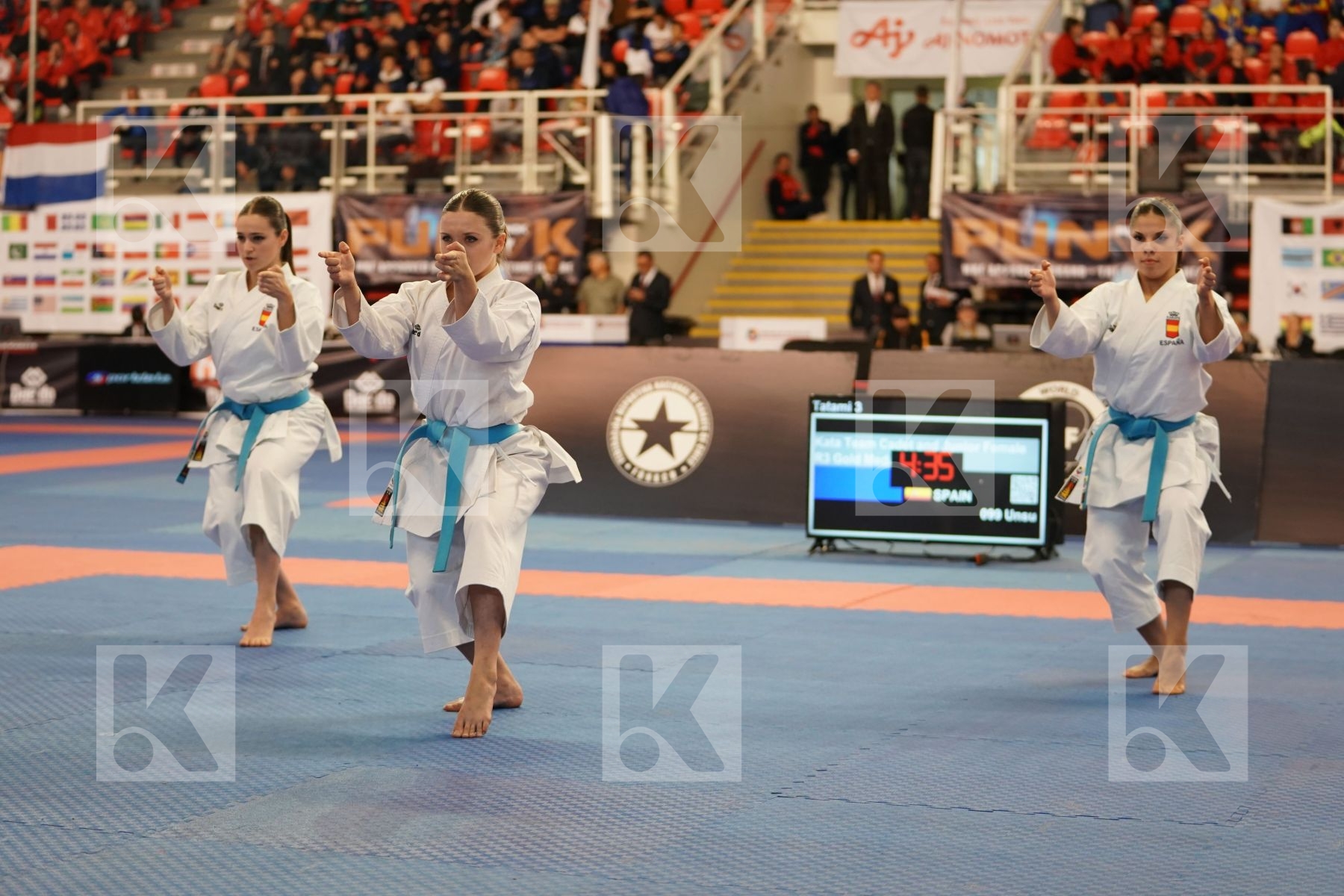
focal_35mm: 74
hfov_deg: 27.3
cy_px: 448
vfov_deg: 18.4
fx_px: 2762
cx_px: 672
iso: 1600
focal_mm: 74
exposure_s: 1/500
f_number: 2.8
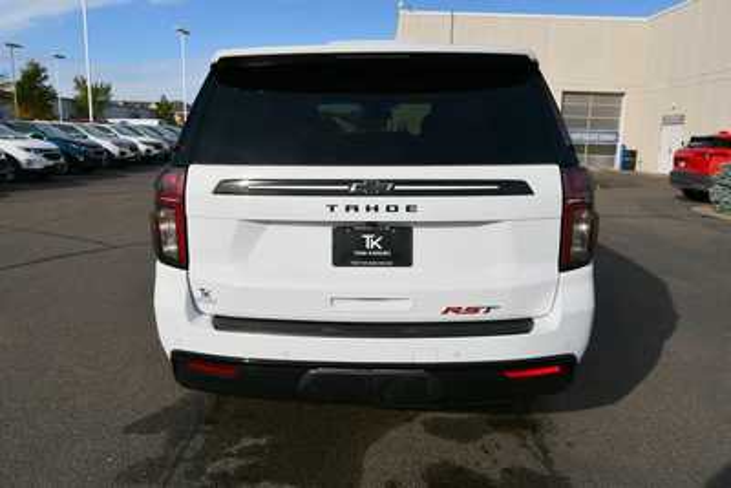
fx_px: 609
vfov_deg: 43.6
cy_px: 244
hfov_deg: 61.9
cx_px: 366
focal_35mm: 30
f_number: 10
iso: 100
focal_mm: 20
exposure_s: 1/400
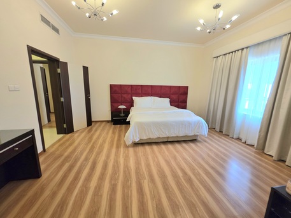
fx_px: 109
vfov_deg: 89.9
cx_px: 146
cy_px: 109
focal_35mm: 13
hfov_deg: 106.2
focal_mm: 2.2
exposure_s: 1/101
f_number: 1.9
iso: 80
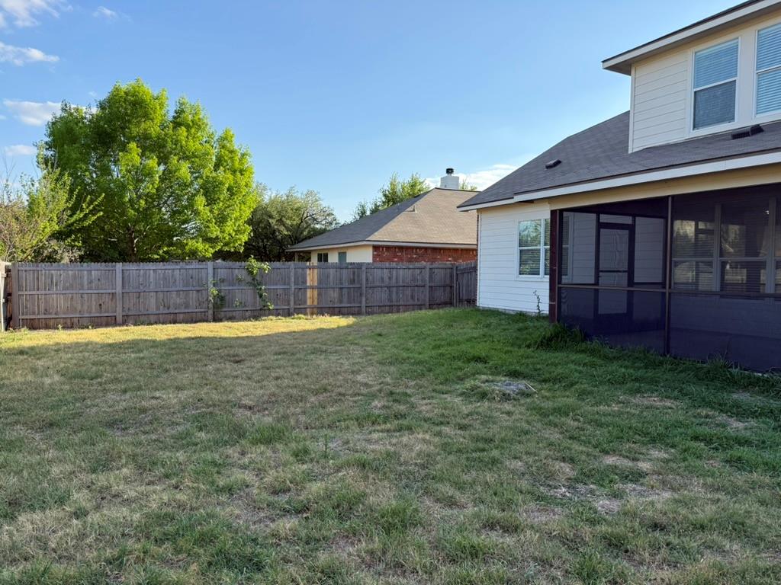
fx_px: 541
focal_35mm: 24
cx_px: 390
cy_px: 292
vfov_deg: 56.8
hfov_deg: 71.6
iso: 100
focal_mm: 6.76
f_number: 1.78
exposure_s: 1/2232
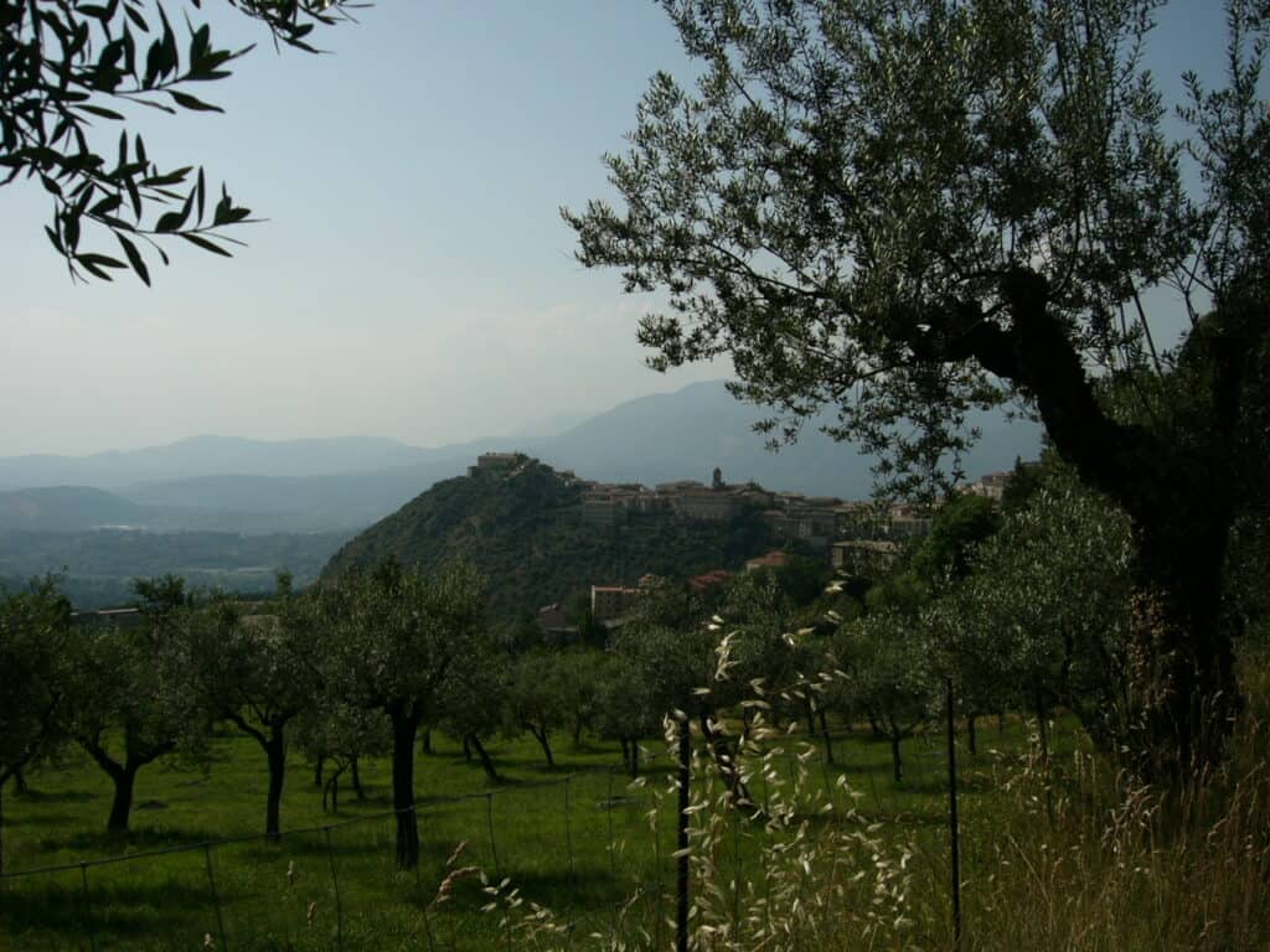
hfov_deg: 52.6
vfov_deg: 40.7
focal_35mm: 35
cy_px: 476
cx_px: 635
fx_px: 1284
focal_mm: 5.8
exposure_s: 1/400
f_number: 8
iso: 50
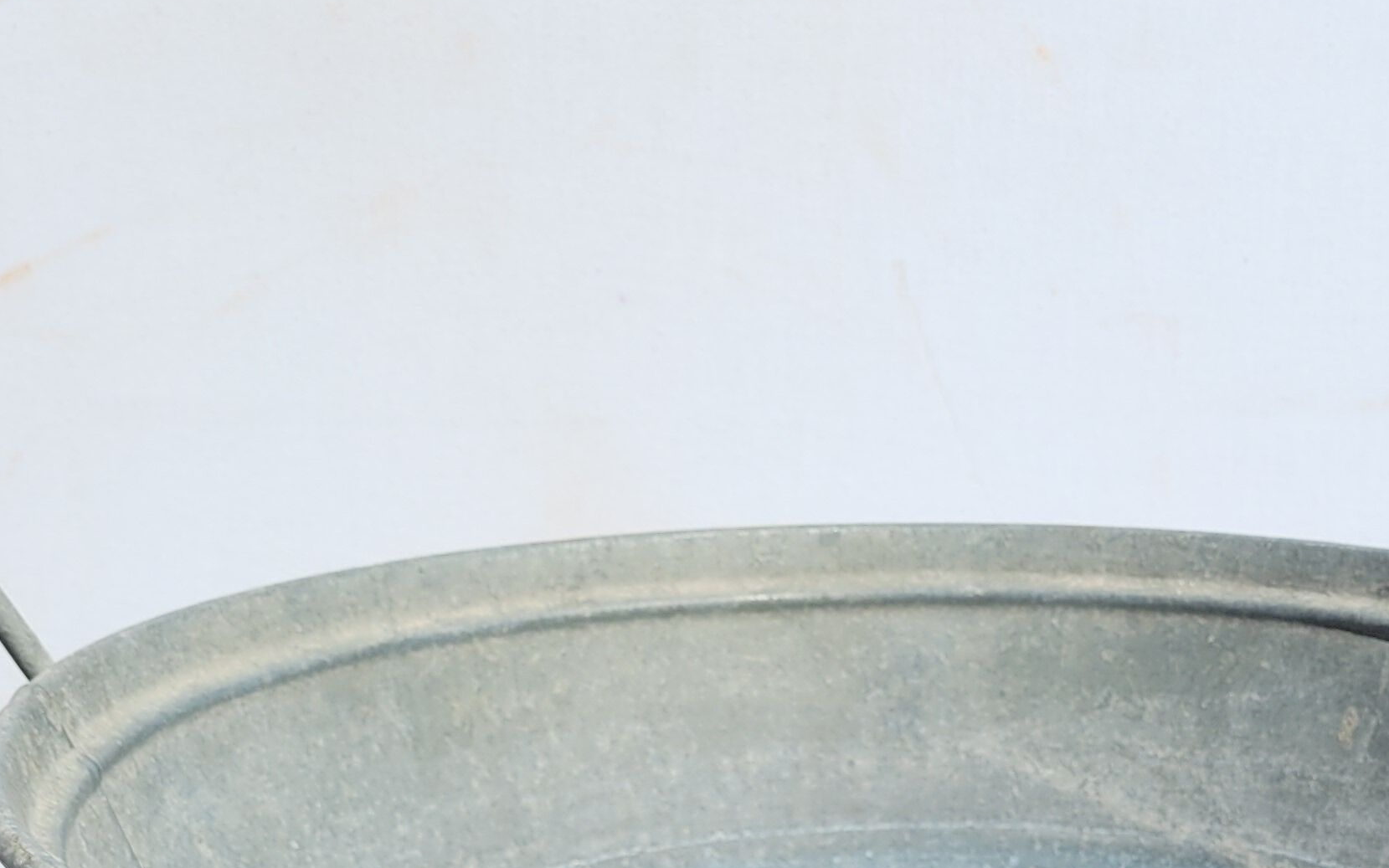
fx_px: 2536
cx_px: 958
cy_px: 1354
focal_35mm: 67
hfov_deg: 30.3
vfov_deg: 17.2
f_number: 1.8
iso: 40
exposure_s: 1/2866
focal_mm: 5.4
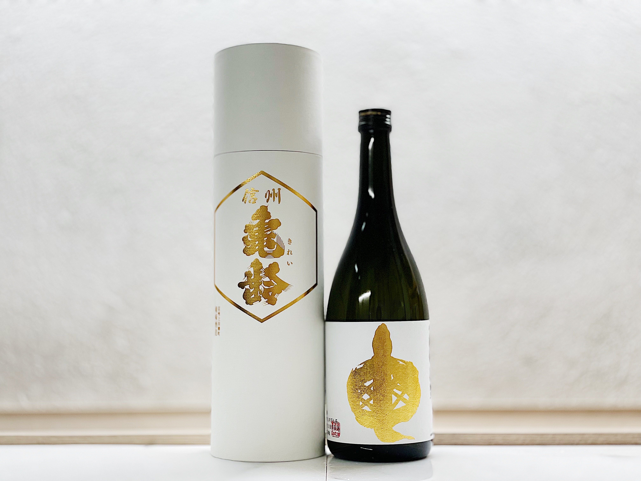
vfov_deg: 28.0
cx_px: 320
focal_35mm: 52
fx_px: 963
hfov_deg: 36.8
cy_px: 240
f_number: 2
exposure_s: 1/100
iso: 64
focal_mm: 6
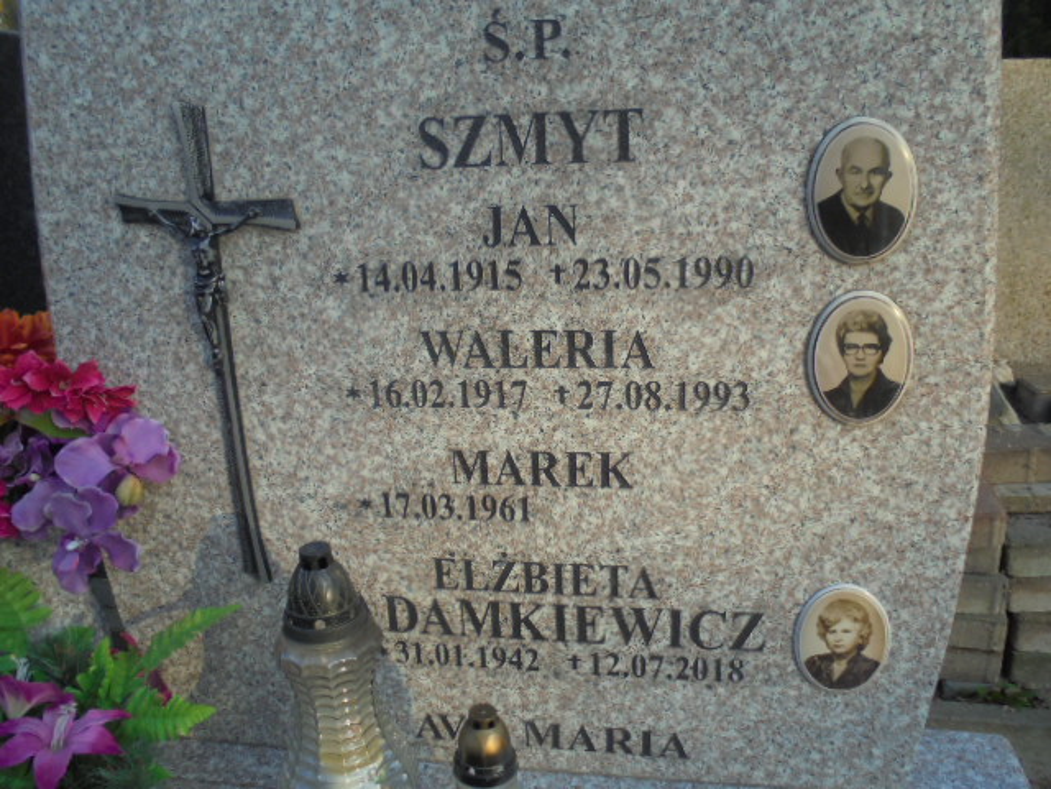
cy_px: 394
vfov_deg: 48.2
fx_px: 880
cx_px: 526
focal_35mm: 29
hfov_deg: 61.7
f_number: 3.7
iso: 100
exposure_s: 1/200
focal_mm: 5.3
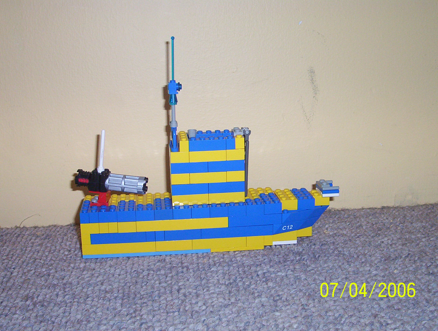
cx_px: 219
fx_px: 685
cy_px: 166
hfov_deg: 35.5
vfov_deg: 27.1
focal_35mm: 54
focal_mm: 7.1
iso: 140
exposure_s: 1/69.5
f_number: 2.97
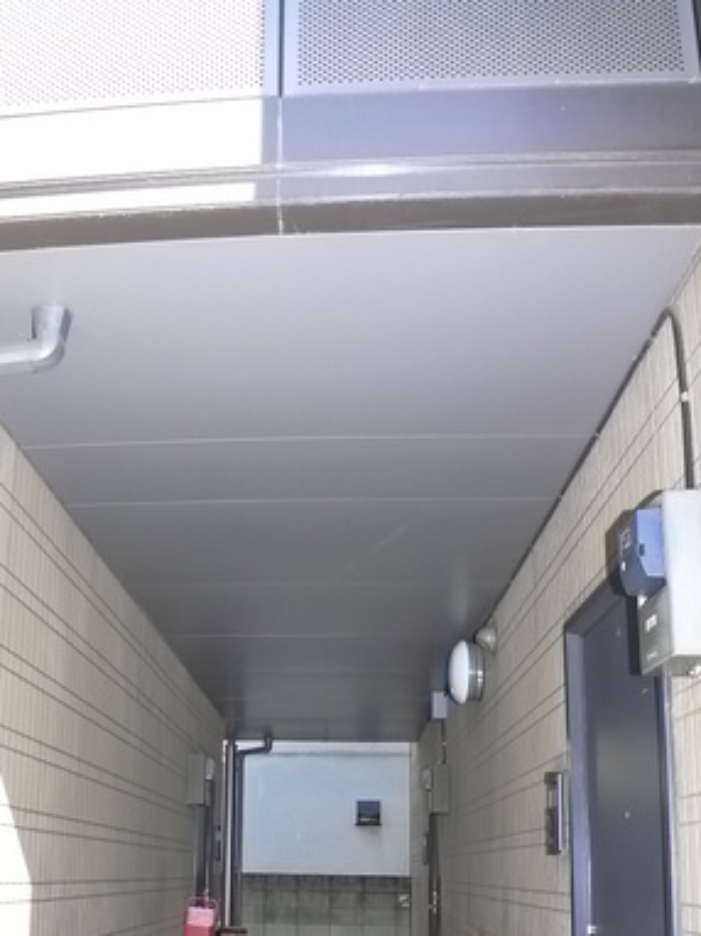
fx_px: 1189
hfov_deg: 32.5
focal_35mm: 44
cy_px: 733
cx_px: 229
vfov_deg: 41.3
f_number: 2.8
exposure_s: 1/320
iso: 400
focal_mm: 5.1
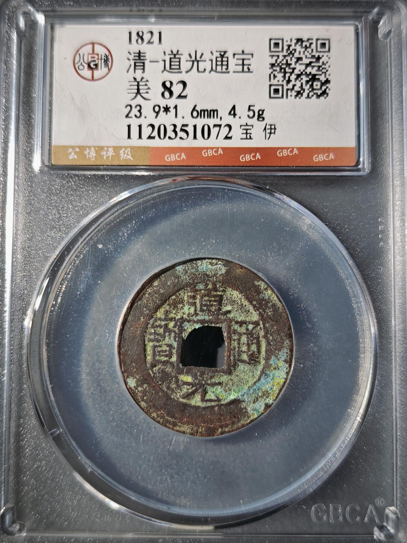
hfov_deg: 32.2
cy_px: 272
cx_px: 204
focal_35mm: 45
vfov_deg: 42.1
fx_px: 705
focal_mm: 5.85
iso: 50
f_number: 1.63
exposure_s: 1/220
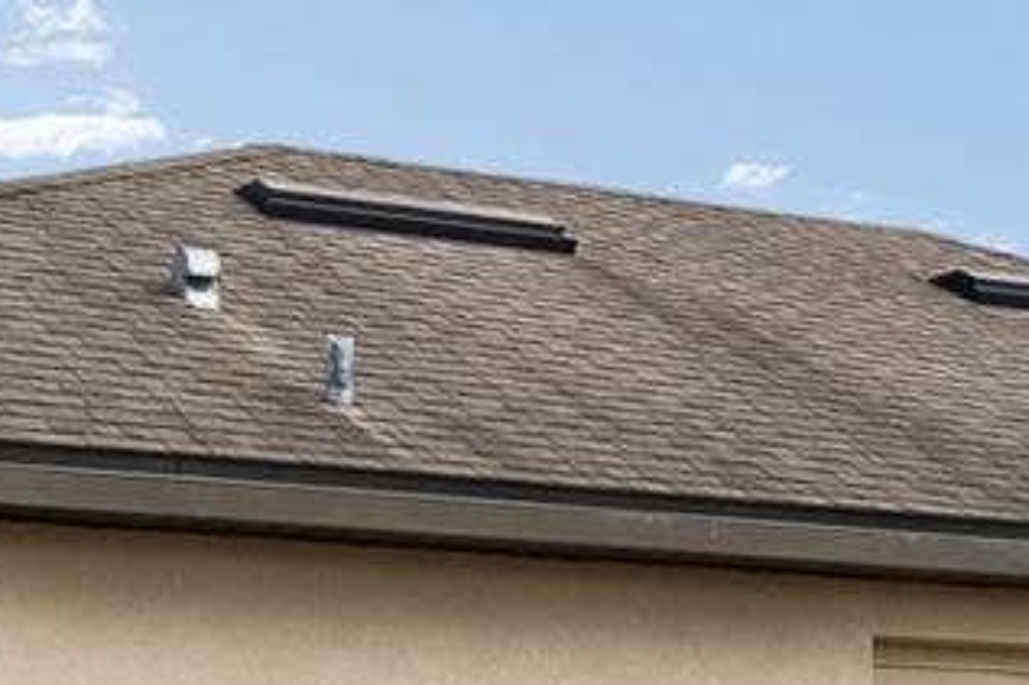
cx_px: 1042
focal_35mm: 111
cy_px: 925
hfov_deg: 18.0
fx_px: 3171
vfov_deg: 11.9
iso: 100
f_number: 7.1
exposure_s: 1/125
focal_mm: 15
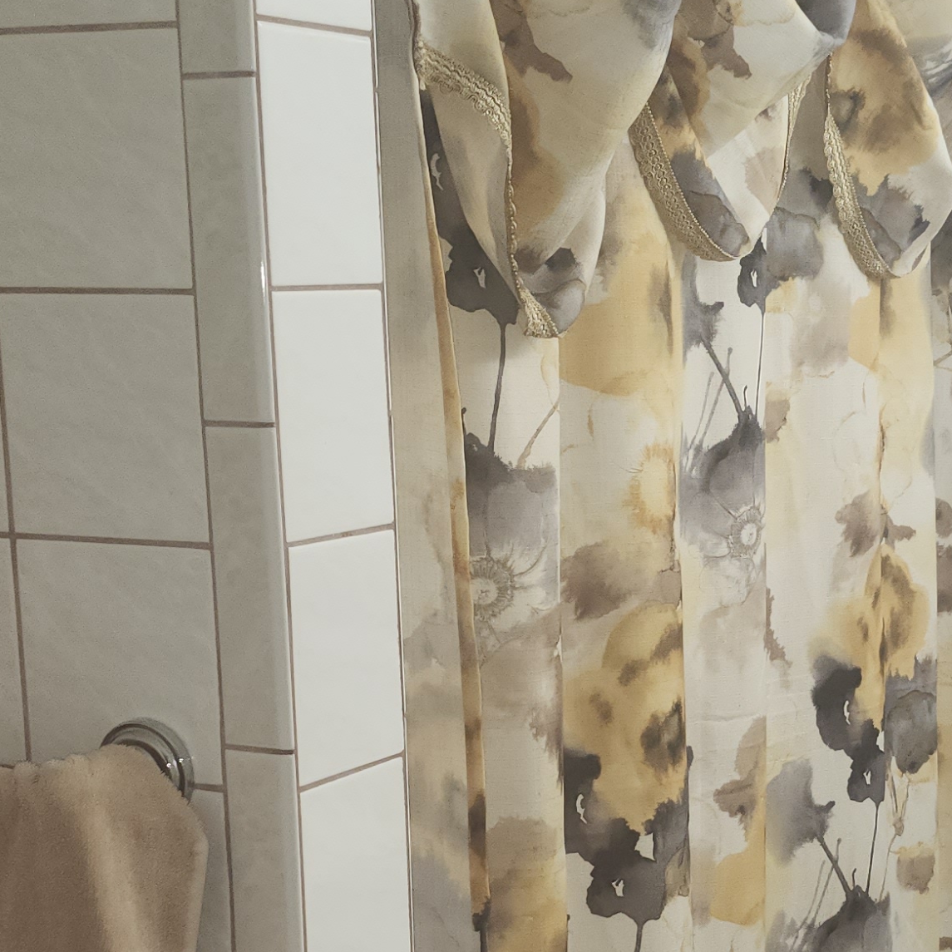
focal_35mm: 71
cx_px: 740
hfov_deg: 24.0
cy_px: 758
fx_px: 2209
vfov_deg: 24.0
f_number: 1.8
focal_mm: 5.54
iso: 80
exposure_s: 1/60
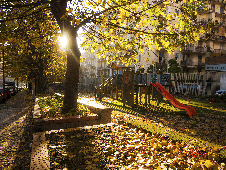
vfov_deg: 56.8
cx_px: 113
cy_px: 85
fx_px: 157
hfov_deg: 71.6
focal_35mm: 24
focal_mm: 12
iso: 400
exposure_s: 1/640
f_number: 4
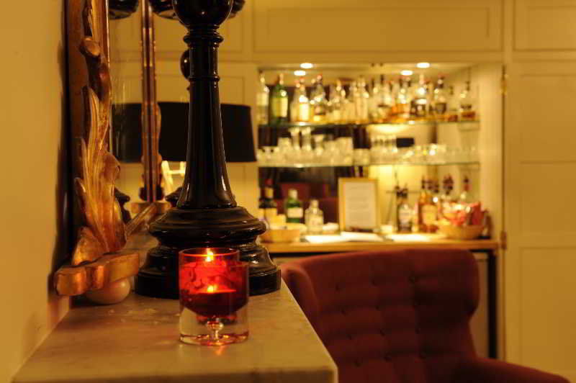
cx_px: 288
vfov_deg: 24.2
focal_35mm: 56
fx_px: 895
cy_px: 192
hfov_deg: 35.7
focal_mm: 56
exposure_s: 2
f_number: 8
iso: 200
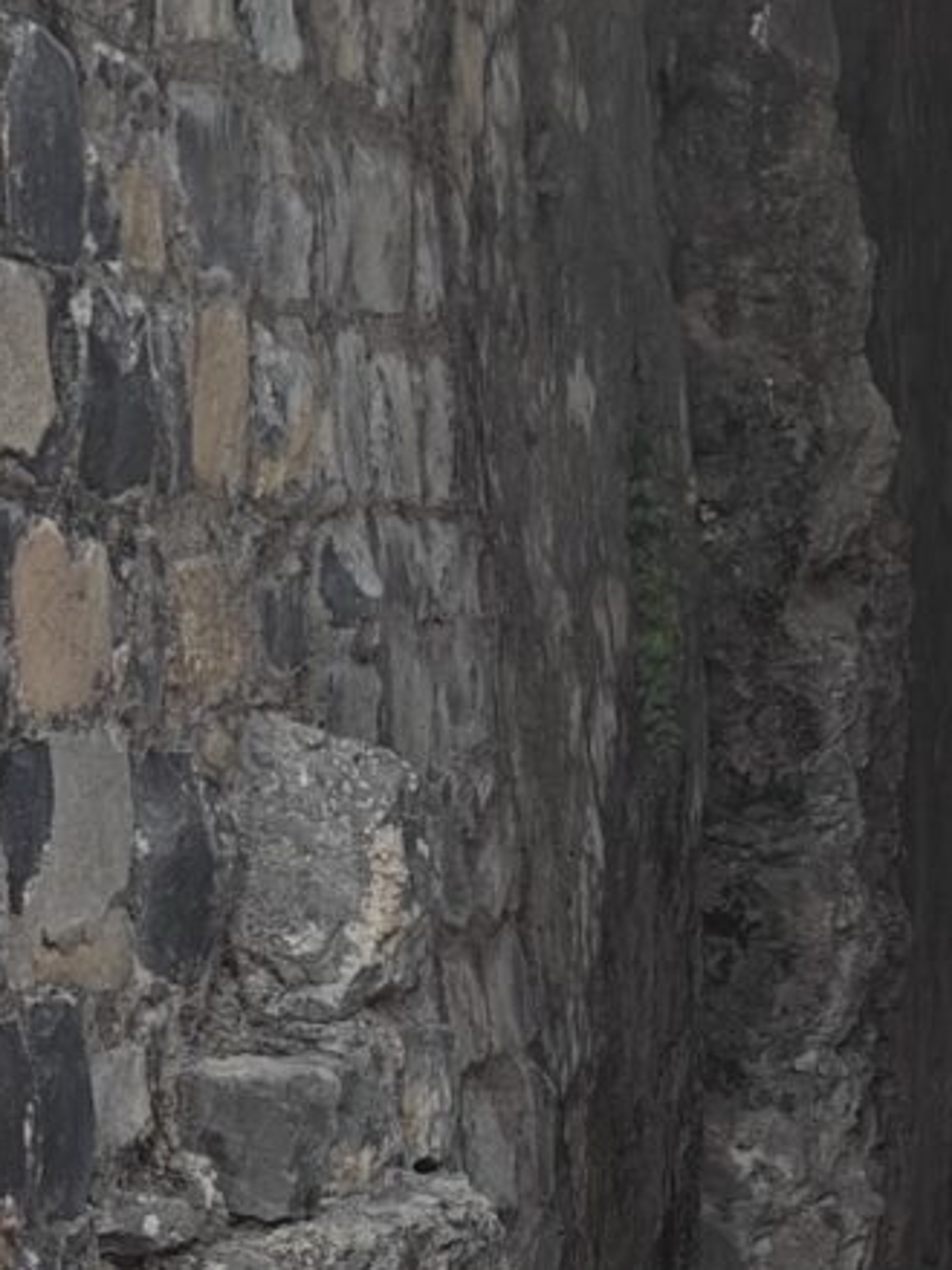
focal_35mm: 140
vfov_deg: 13.5
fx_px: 5136
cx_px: 1652
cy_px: 1724
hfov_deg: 10.1
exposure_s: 1/555
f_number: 1.8
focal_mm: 5.59
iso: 50
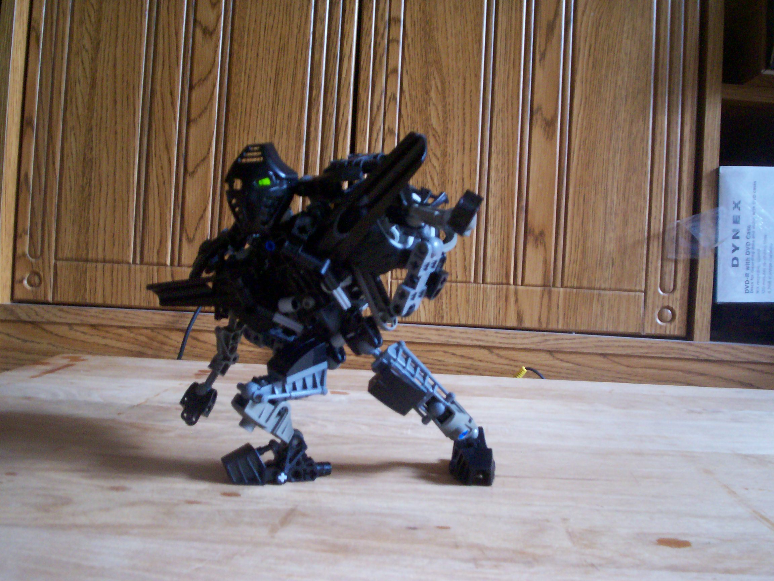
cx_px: 387
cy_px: 290
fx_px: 805
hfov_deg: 51.4
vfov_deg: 39.7
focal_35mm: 36
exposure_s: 1/8
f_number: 4.5
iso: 250
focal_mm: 5.9
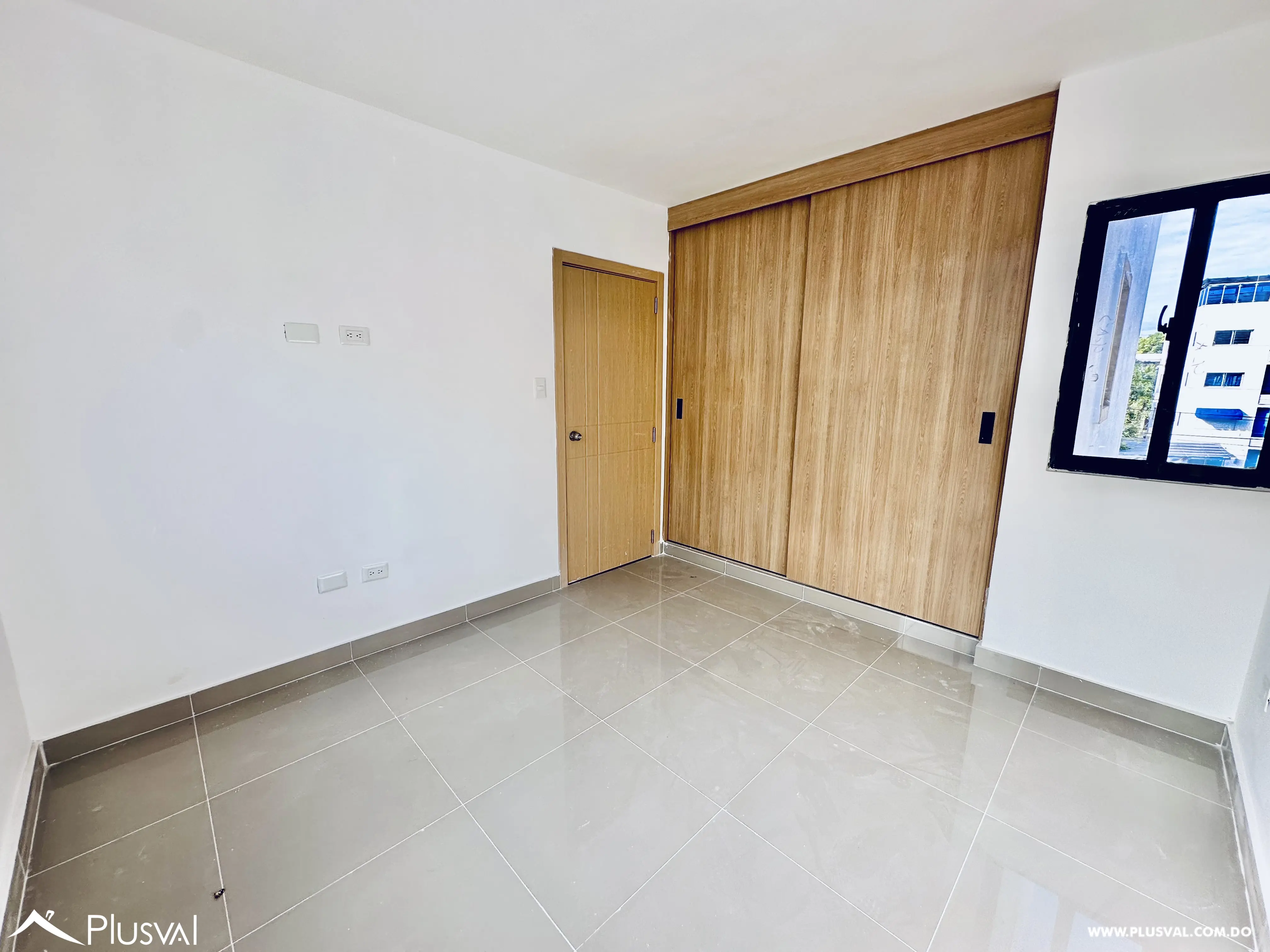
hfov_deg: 102.1
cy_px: 476
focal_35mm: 14
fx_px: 514
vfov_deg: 85.7
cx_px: 635
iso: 50
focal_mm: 2.22
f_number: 2.2
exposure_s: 1/99
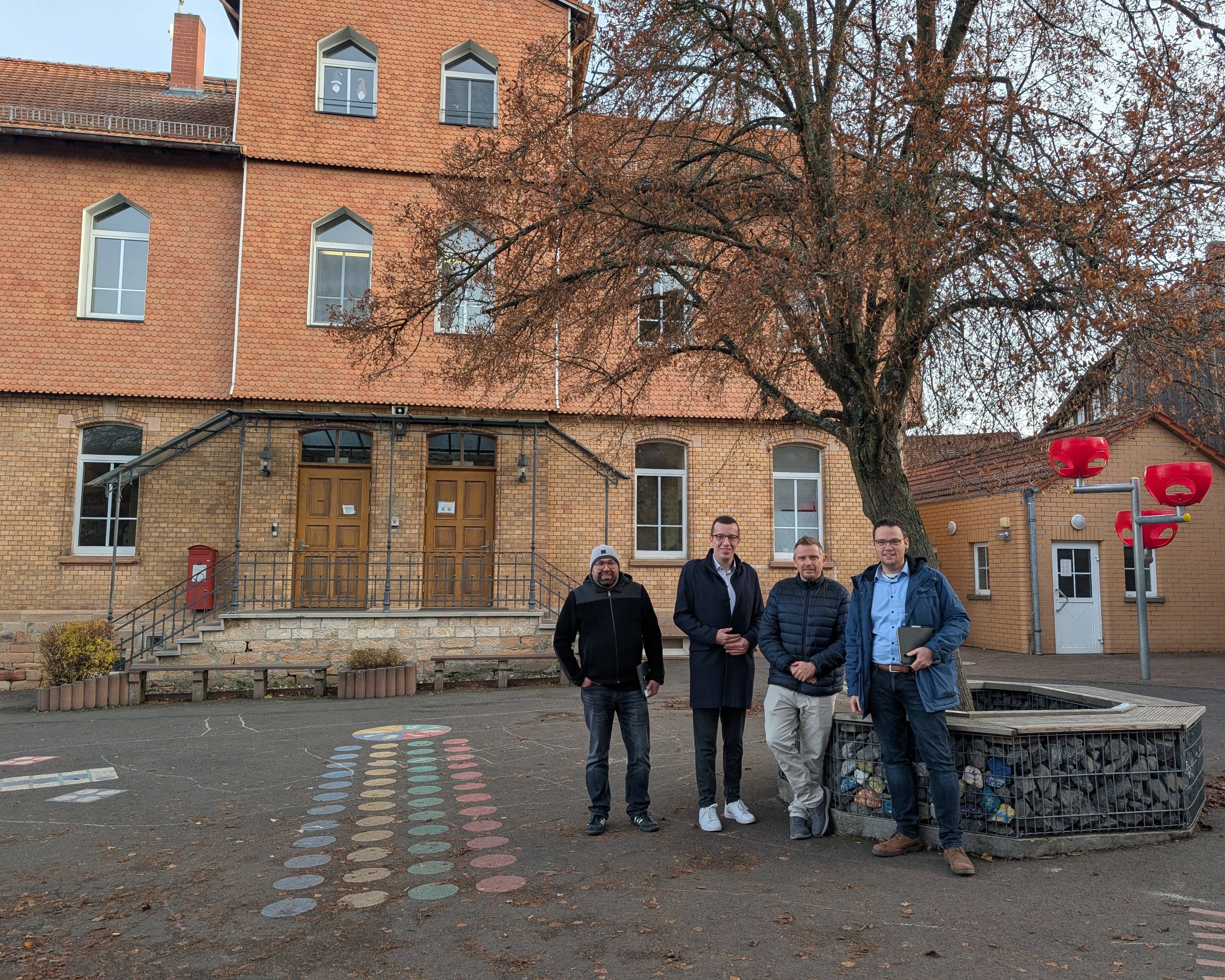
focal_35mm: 25
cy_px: 489
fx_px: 906
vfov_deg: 56.8
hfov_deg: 68.1
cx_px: 624
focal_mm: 6.9
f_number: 1.68
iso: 20
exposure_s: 1/189
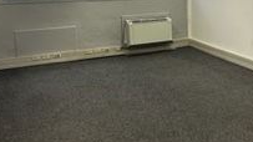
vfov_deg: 24.3
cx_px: 182
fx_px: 322
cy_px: 19
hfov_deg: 41.9
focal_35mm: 48
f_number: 2.2
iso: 160
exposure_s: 1/100
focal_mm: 2.22
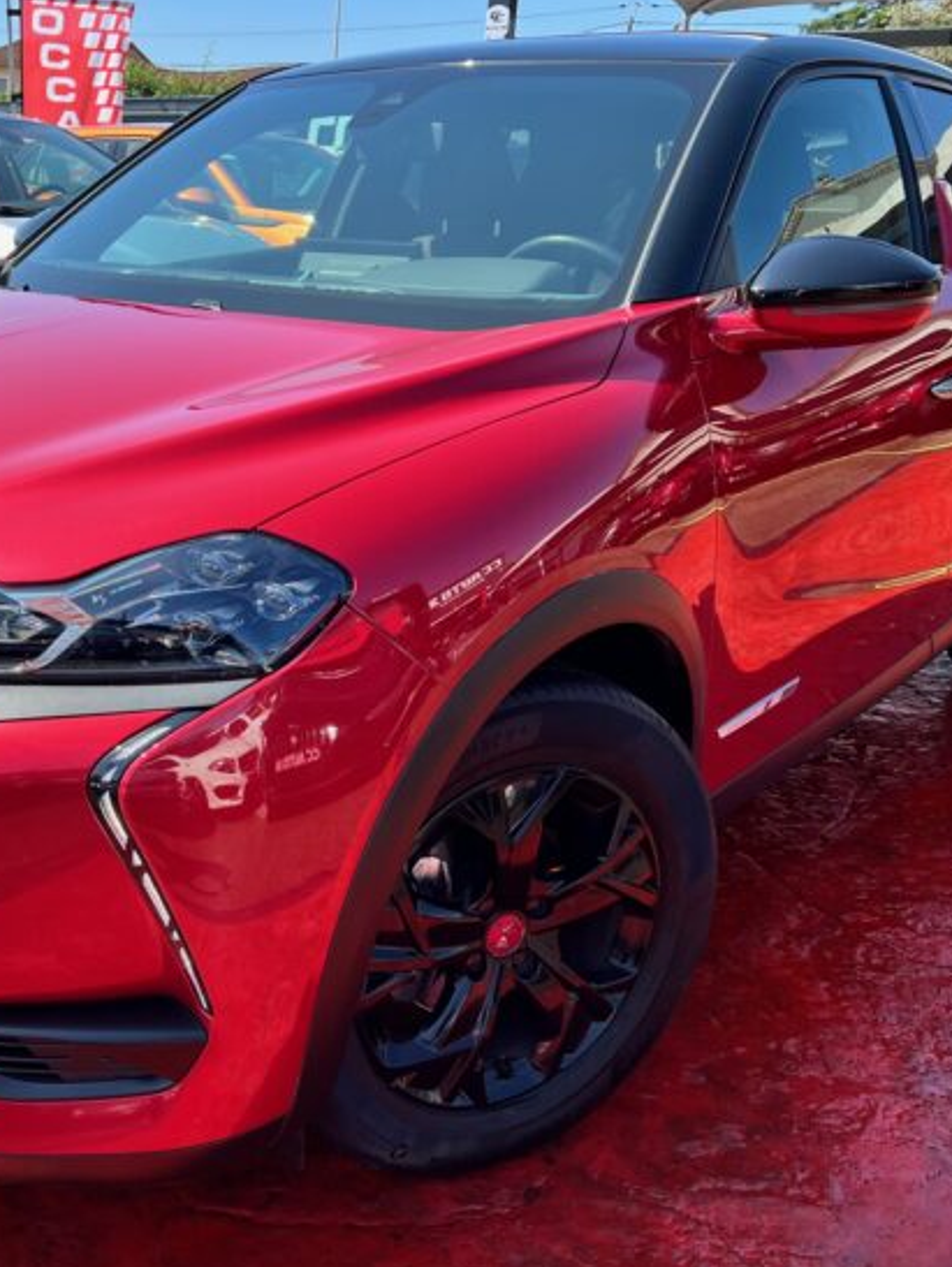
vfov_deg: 48.9
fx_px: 1392
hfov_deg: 37.0
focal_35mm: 38
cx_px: 264
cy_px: 642
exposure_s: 1/1171
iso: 50
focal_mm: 5.7
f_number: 1.5
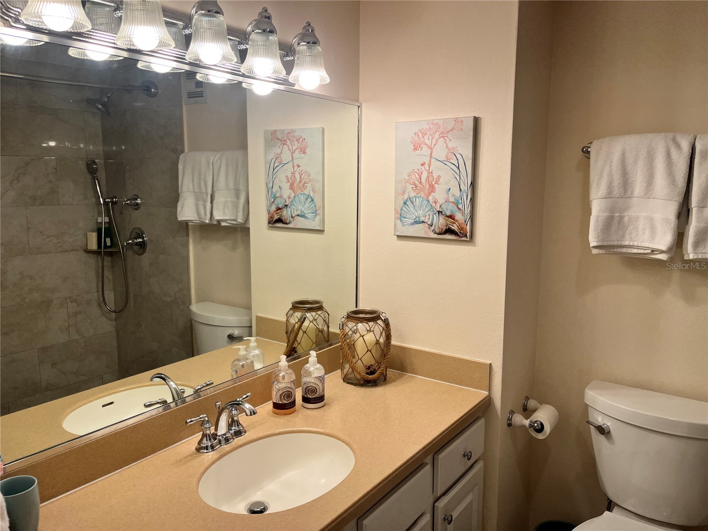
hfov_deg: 67.3
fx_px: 532
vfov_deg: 53.1
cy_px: 266
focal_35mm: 26
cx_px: 354
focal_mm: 5.1
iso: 32
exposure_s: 1/151
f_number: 1.6
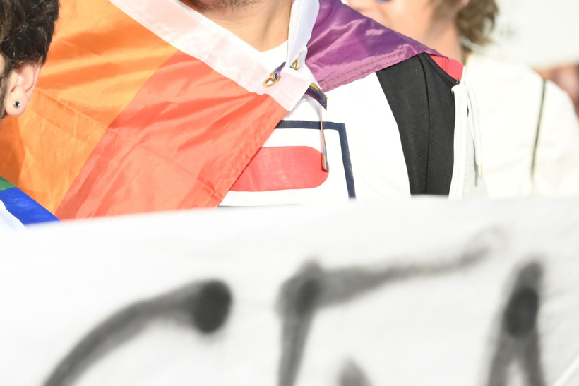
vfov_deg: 5.0
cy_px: 60
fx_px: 4423
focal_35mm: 275
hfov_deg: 7.5
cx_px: 80
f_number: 5.6
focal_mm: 94
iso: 250
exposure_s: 1/500
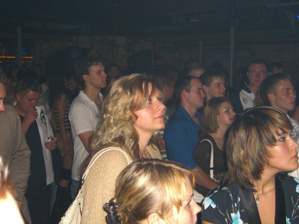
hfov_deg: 41.2
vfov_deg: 31.5
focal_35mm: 46
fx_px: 397
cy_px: 112
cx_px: 150
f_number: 3.1
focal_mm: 9.5
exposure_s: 1/60
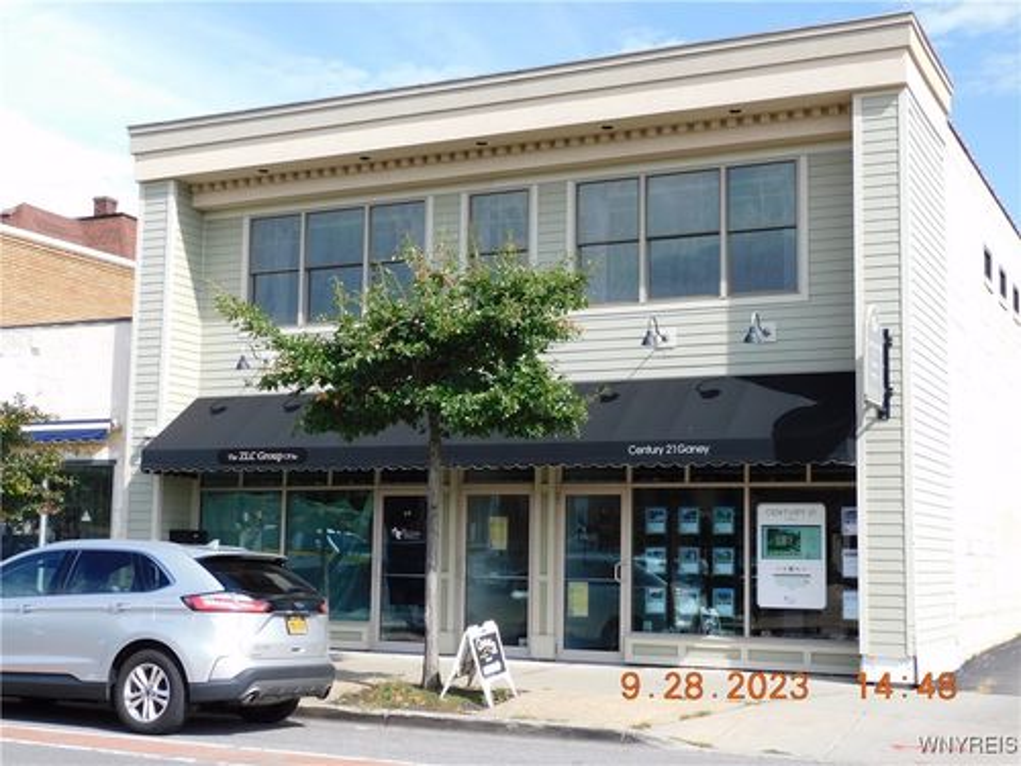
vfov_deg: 29.1
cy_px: 383
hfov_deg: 38.2
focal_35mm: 50
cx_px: 510
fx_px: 1475
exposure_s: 1/640
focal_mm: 9
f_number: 4
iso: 125
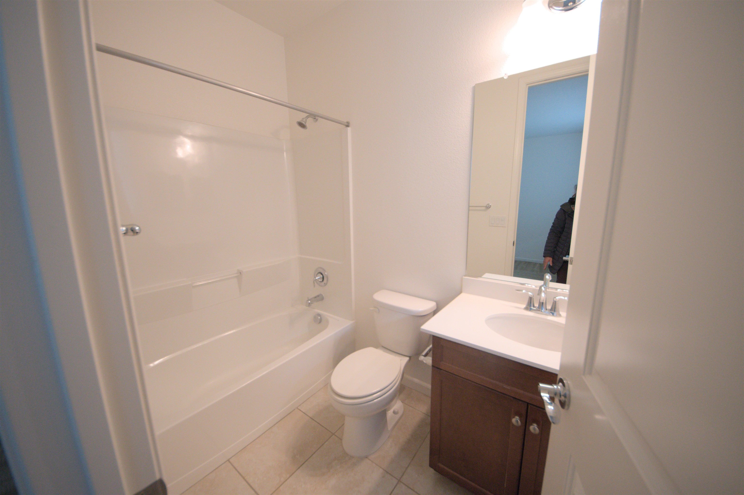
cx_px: 372
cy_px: 248
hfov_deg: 112.6
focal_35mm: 12
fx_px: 248
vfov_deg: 89.9
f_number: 4.5
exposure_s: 1/160
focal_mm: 8
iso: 800
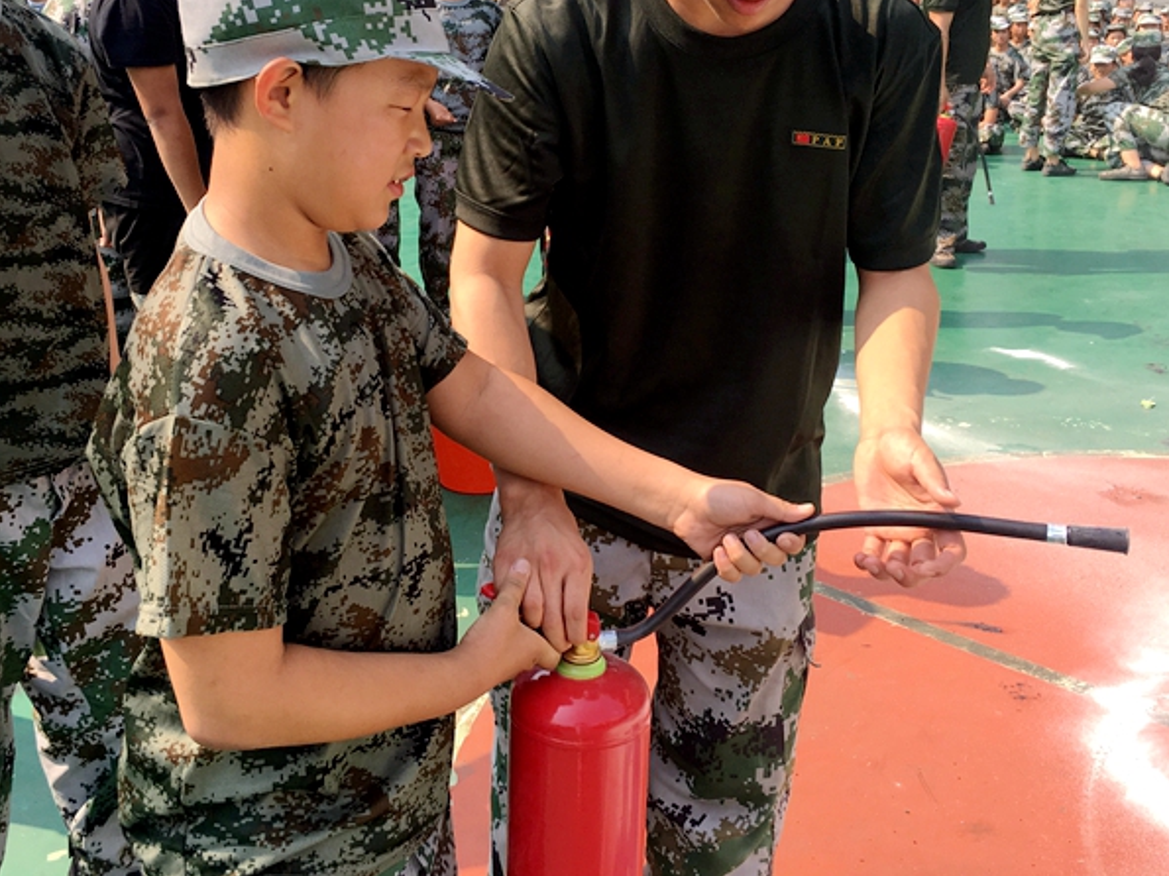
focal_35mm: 39
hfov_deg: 47.8
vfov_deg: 36.5
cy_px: 306
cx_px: 517
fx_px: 1317
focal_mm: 4.15
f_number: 2.2
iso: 25
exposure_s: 1/509
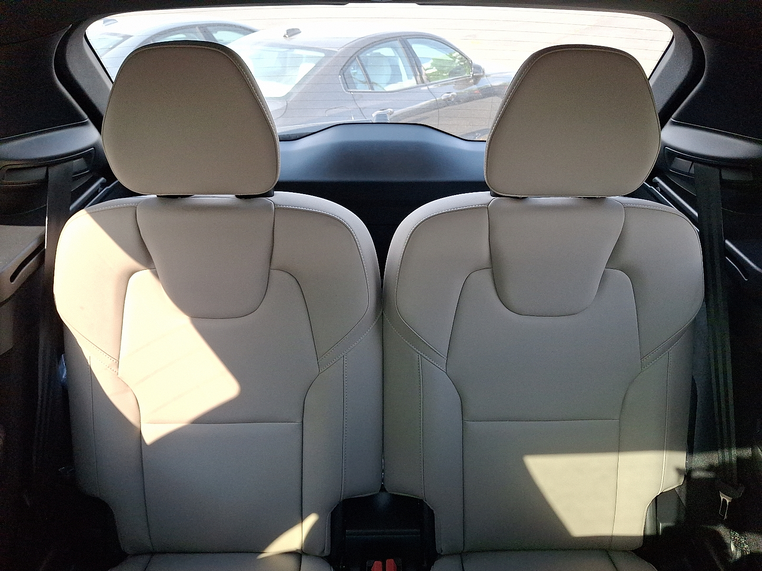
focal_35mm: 25
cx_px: 381
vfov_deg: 54.9
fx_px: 550
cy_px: 286
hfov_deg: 69.4
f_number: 1.8
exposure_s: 1/120
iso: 81
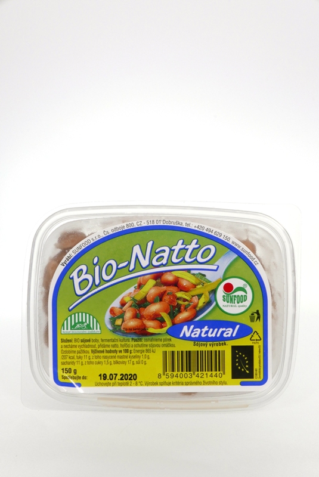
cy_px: 238
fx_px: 862
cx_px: 160
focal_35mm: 65
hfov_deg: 21.0
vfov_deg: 30.9
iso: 800
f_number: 16
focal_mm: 29.3
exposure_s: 1/50
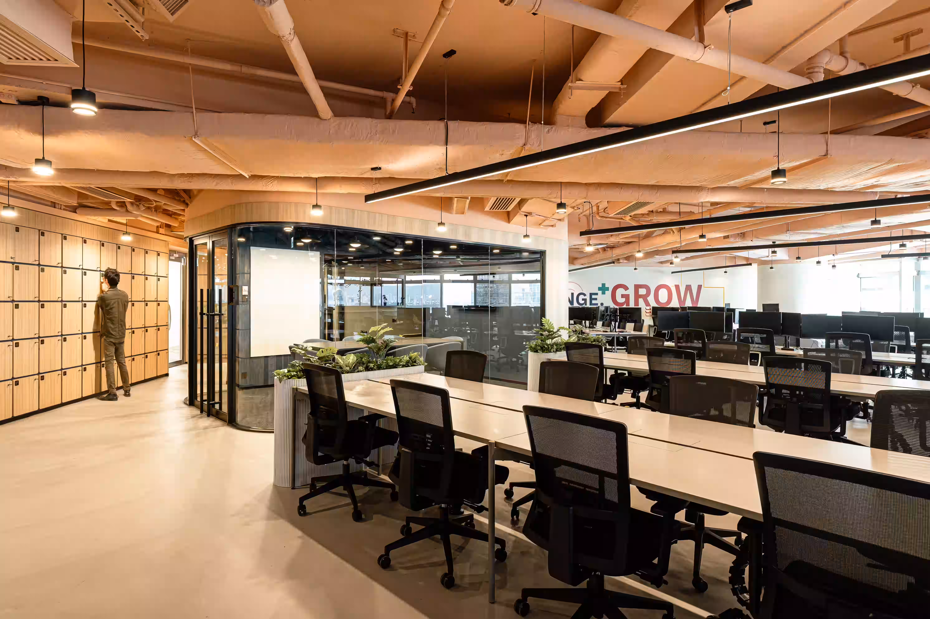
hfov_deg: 84.0
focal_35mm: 20
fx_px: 516
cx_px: 465
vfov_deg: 61.9
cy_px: 310
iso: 160
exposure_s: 3.2
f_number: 8
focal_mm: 20
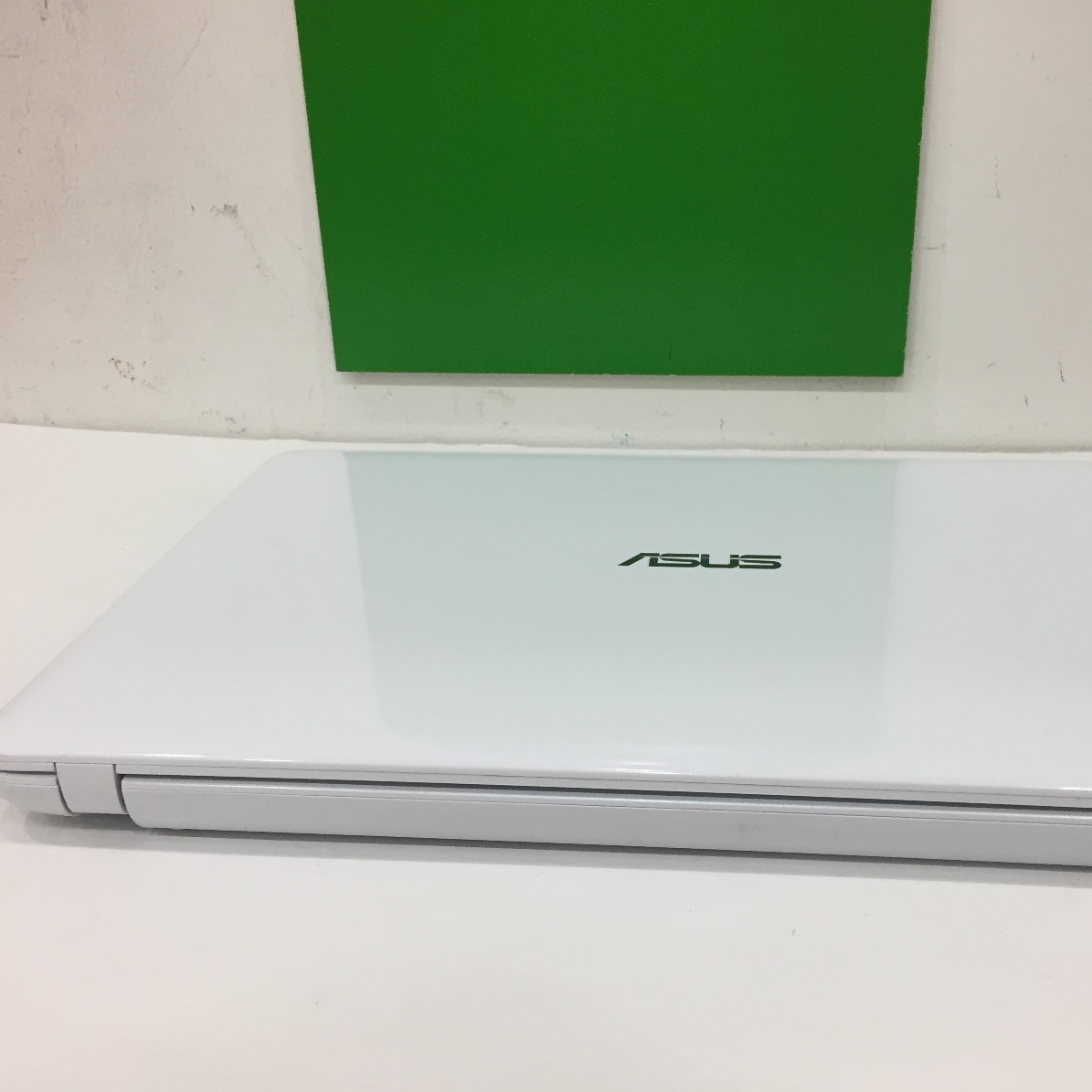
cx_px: 631
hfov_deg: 47.1
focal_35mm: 35
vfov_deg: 47.2
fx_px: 1249
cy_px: 548
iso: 50
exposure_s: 1/33
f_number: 2.2
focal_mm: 4.15
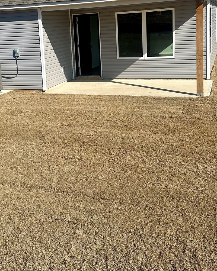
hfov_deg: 33.1
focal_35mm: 45
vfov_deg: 40.3
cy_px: 75
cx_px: 69
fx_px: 361
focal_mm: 6.86
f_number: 1.78
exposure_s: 1/6623
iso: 80
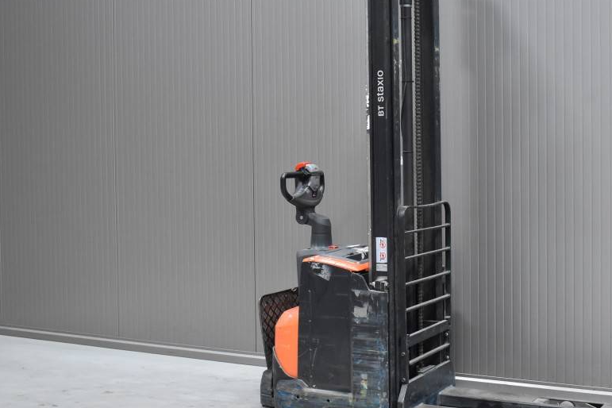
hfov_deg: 35.3
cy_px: 186
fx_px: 952
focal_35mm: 56
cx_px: 411
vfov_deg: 24.2
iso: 1600
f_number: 5
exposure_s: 1/50
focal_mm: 24
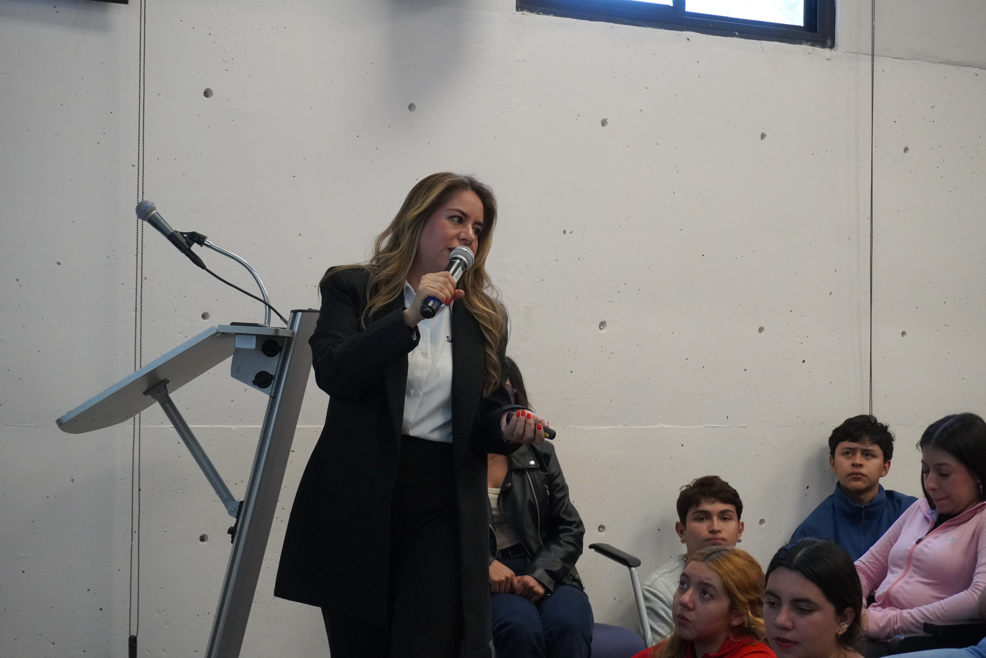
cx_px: 493
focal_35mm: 75
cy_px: 329
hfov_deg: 27.0
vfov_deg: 18.2
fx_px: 2054
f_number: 5.6
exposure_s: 1/160
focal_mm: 50
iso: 4000
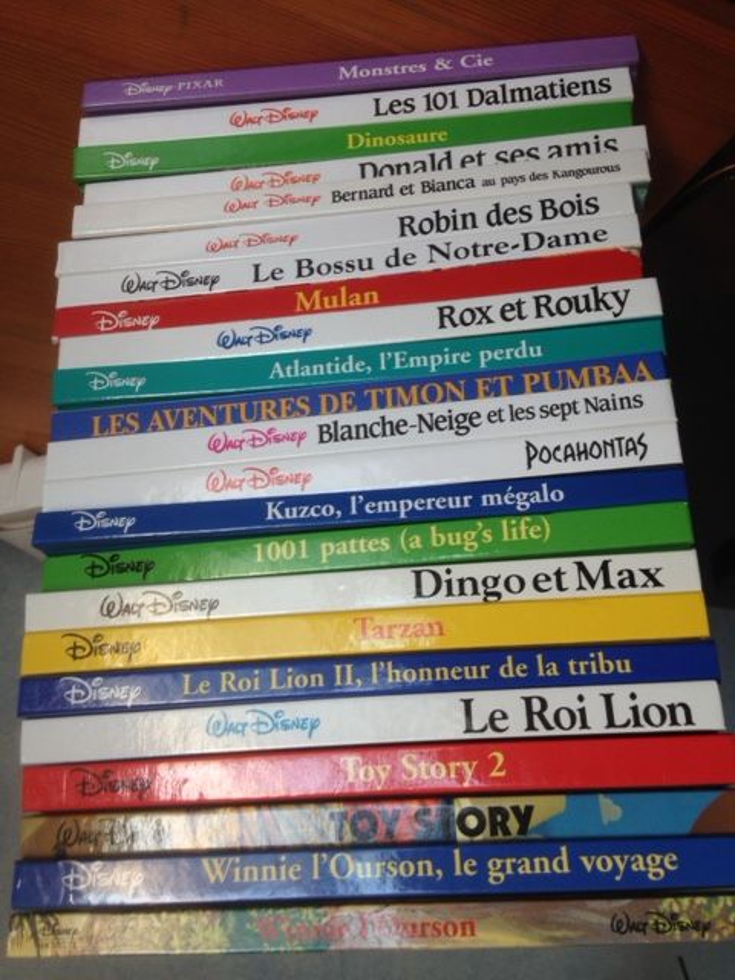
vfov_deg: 55.4
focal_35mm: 33
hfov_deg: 42.9
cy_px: 490
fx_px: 934
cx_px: 368
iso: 50
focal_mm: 4.12
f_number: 2.4
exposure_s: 1/20
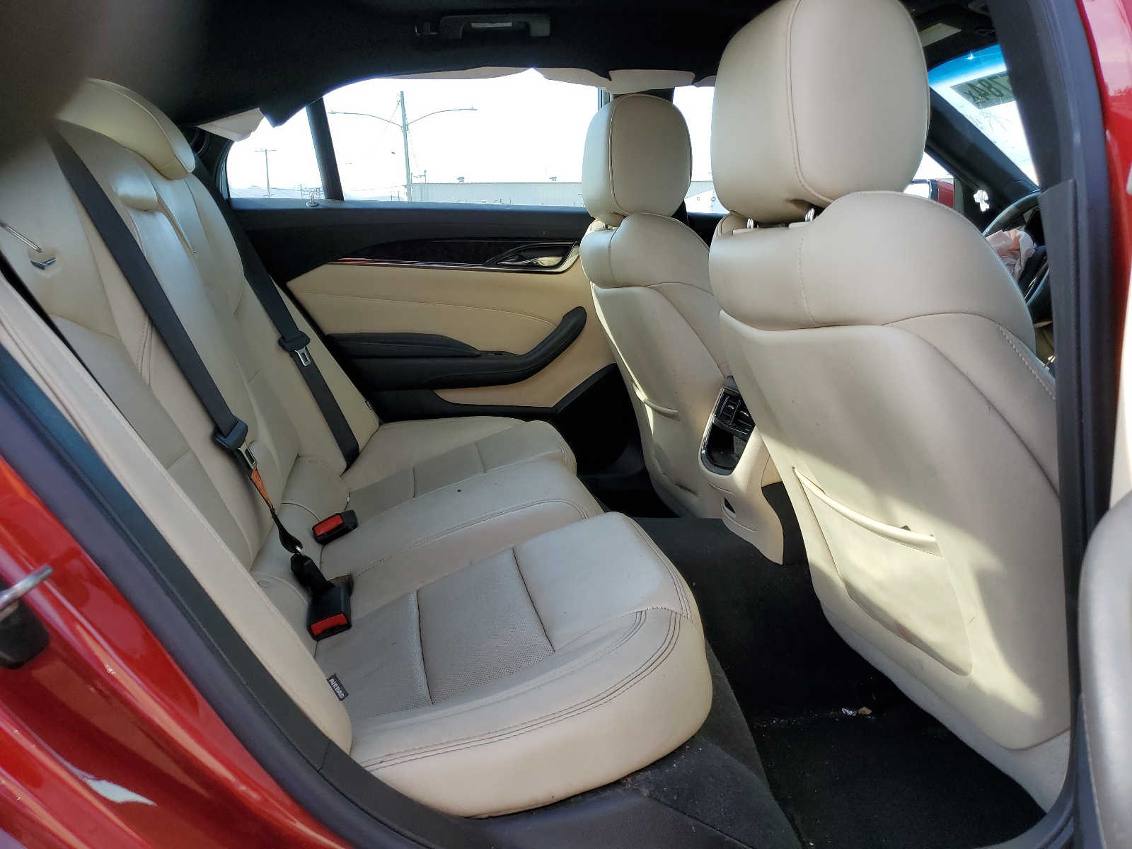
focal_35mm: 26
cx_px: 566
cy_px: 424
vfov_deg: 53.1
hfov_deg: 67.3
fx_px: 850
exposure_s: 1/588
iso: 50
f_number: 1.5
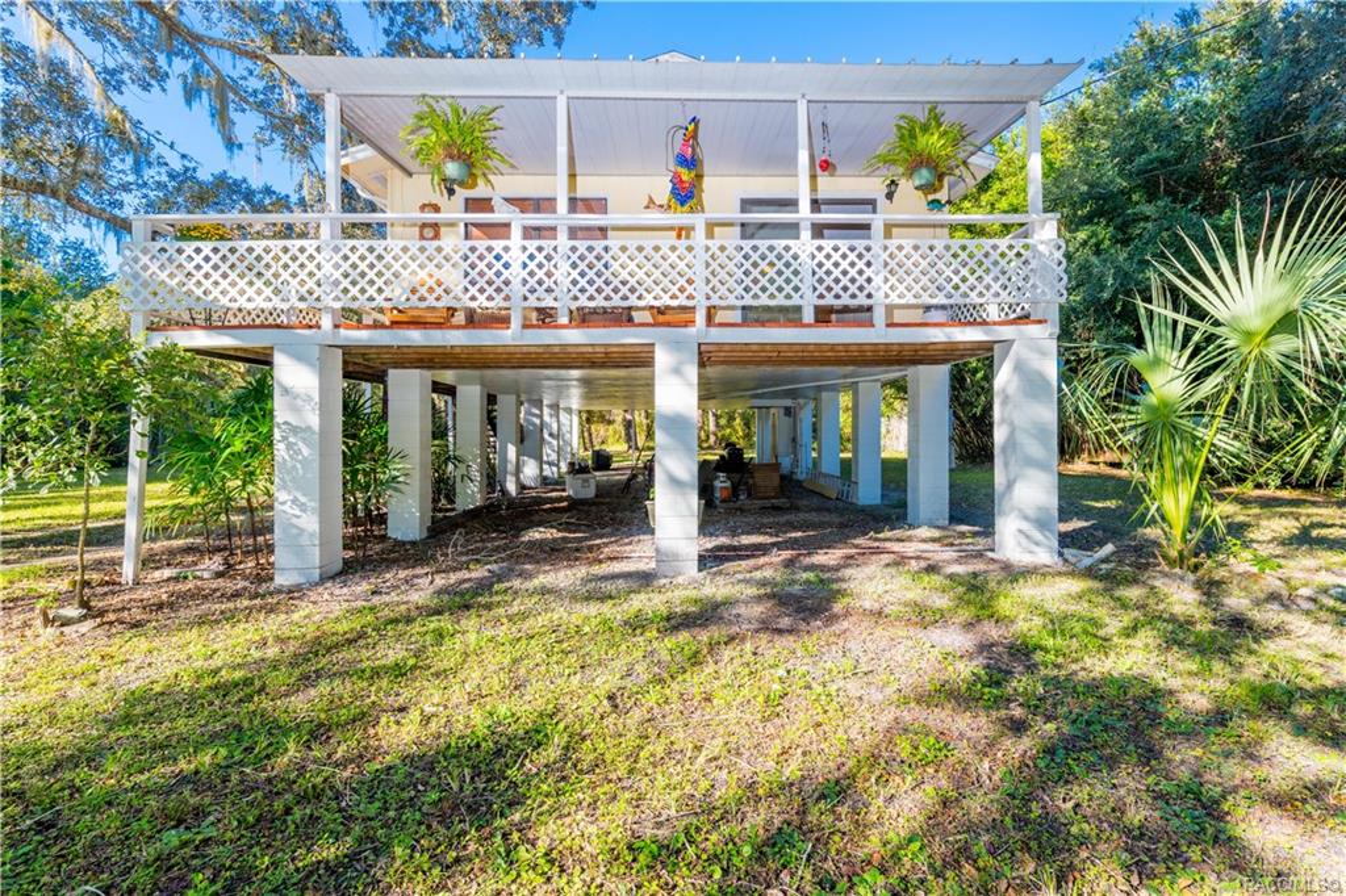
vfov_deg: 77.3
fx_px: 561
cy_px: 448
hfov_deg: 100.4
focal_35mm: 15
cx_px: 673
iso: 320
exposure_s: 1/250
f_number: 7.1
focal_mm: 15
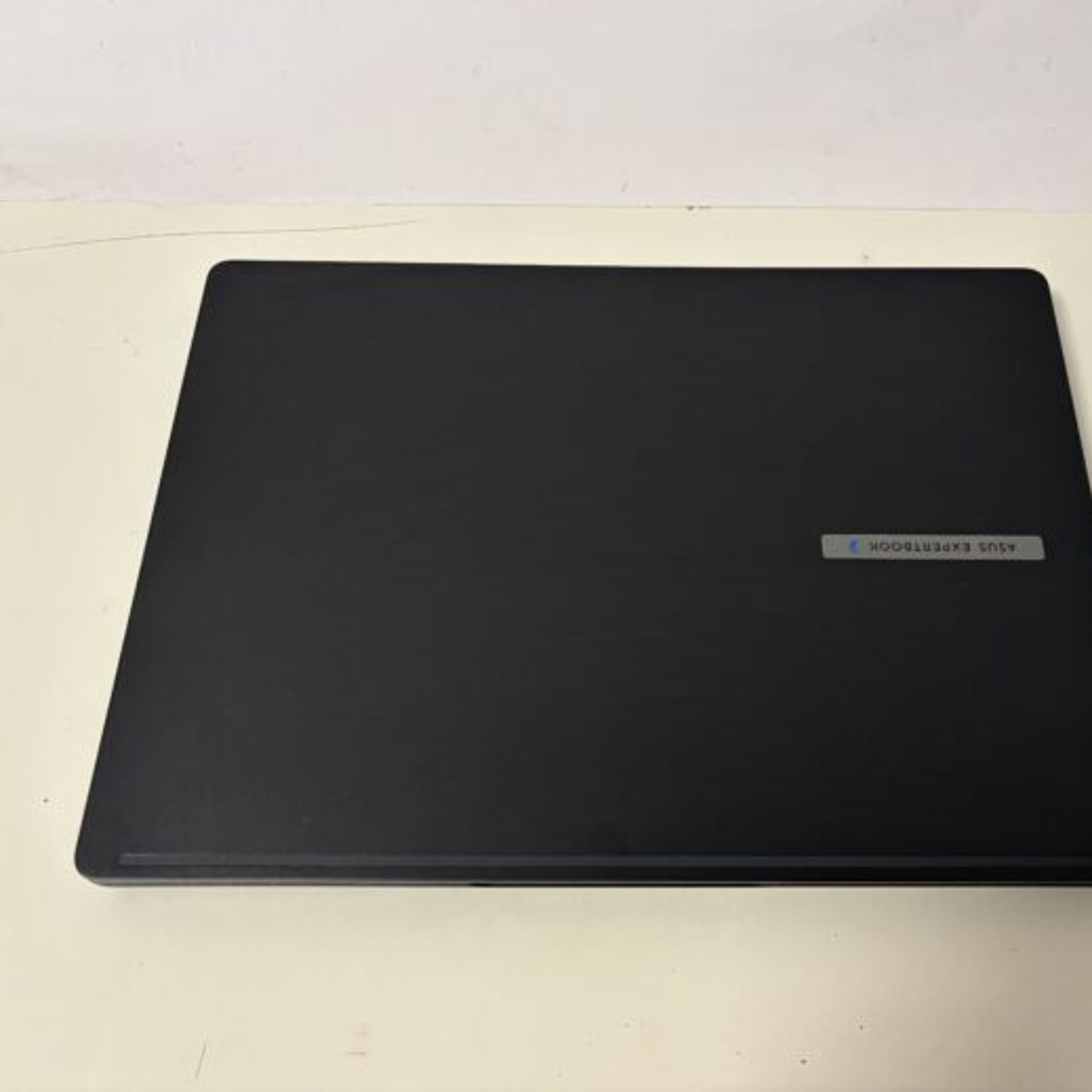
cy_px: 542
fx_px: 1106
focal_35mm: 31
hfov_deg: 52.1
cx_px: 665
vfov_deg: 52.5
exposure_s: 1/50
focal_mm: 5.96
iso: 200
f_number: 1.6
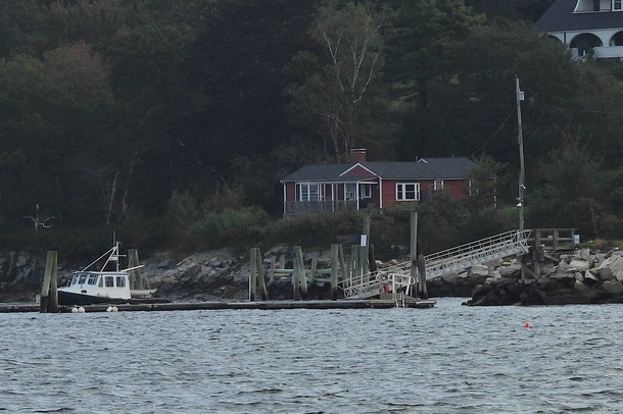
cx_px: 231
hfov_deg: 3.9
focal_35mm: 524
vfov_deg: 2.6
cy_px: -15
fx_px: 9063
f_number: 4.5
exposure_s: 1/800
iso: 100
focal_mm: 42.8
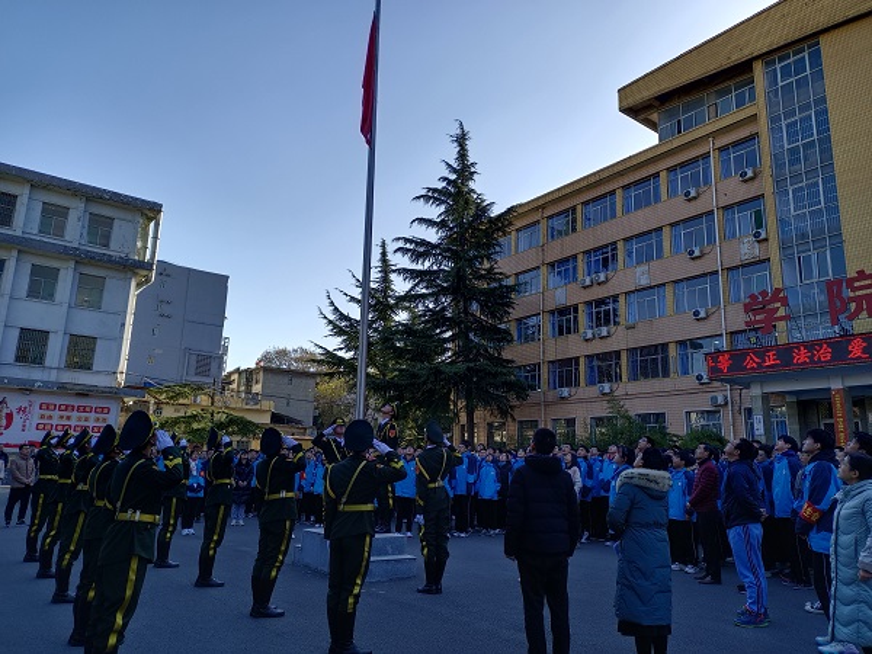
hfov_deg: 69.4
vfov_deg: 54.9
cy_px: 327
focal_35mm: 25
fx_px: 630
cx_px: 436
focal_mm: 4.71
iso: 100
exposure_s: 1/338
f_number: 1.79
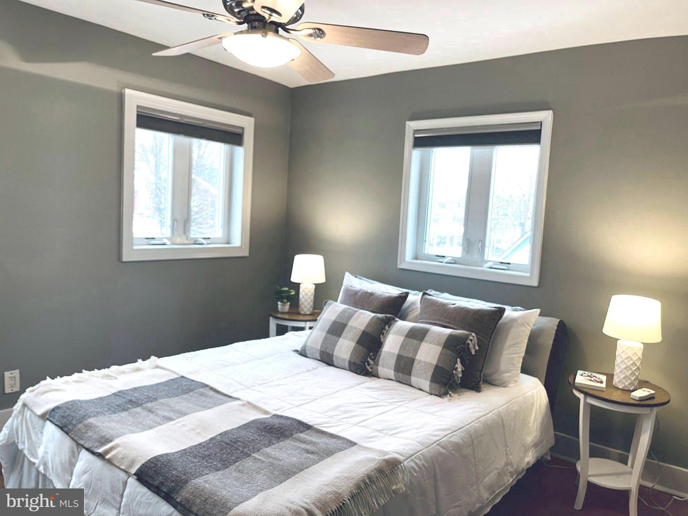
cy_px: 258
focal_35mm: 25
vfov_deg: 54.9
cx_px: 344
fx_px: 497
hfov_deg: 69.4
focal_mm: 5.1
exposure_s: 1/60
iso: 160
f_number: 1.6
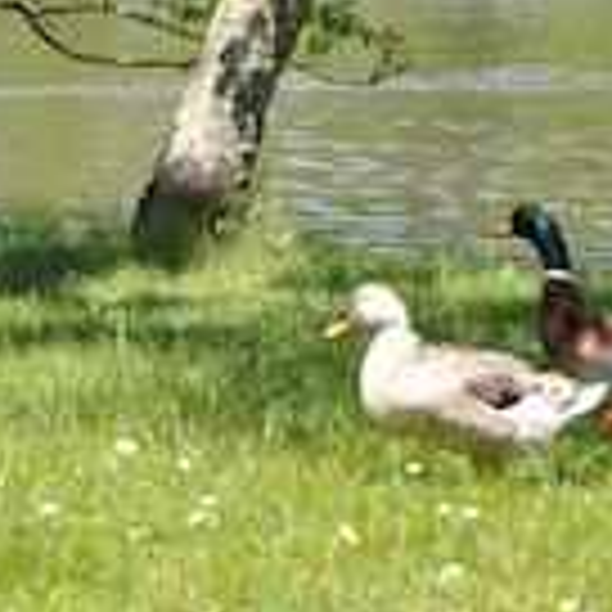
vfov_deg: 6.3
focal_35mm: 276
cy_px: -106
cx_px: 673
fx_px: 5521
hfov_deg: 6.3
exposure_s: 1/400
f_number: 10
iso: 400
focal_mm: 52
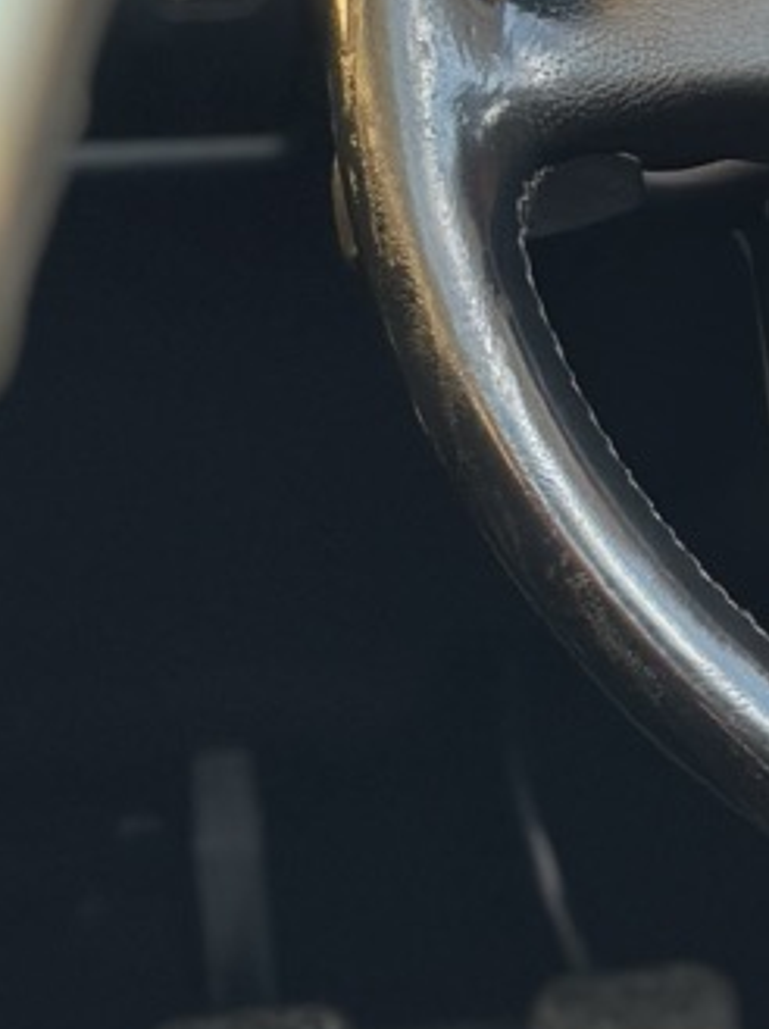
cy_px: 75
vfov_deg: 10.5
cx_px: 1475
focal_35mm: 187
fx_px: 5550
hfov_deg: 7.6
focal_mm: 6.86
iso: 100
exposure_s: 1/121
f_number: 1.78
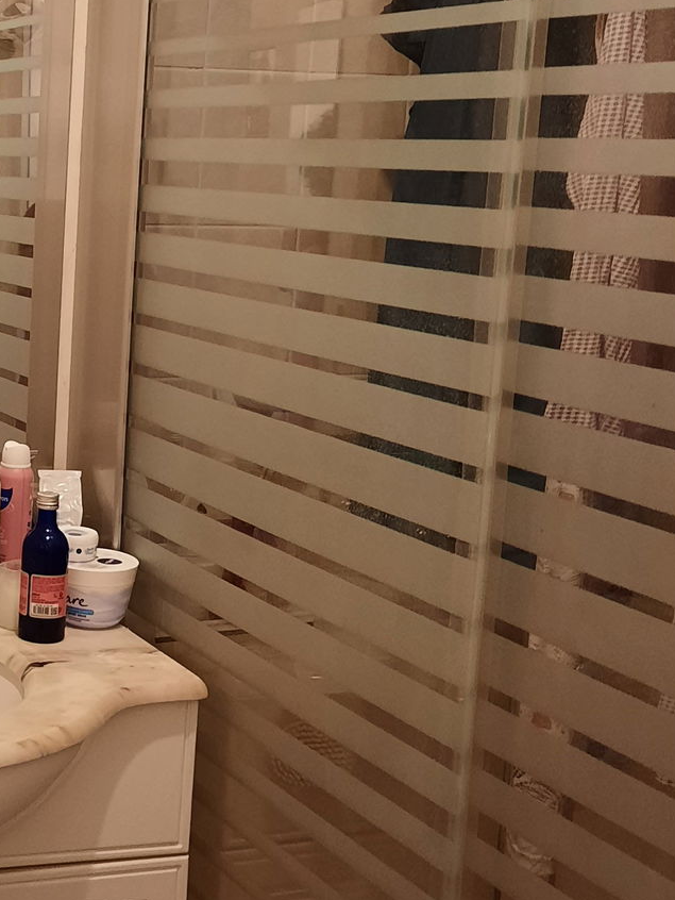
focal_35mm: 63
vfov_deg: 30.7
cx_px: -126
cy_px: 389
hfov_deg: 21.7
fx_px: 1637
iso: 320
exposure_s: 1/50
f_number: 2
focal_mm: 4.6
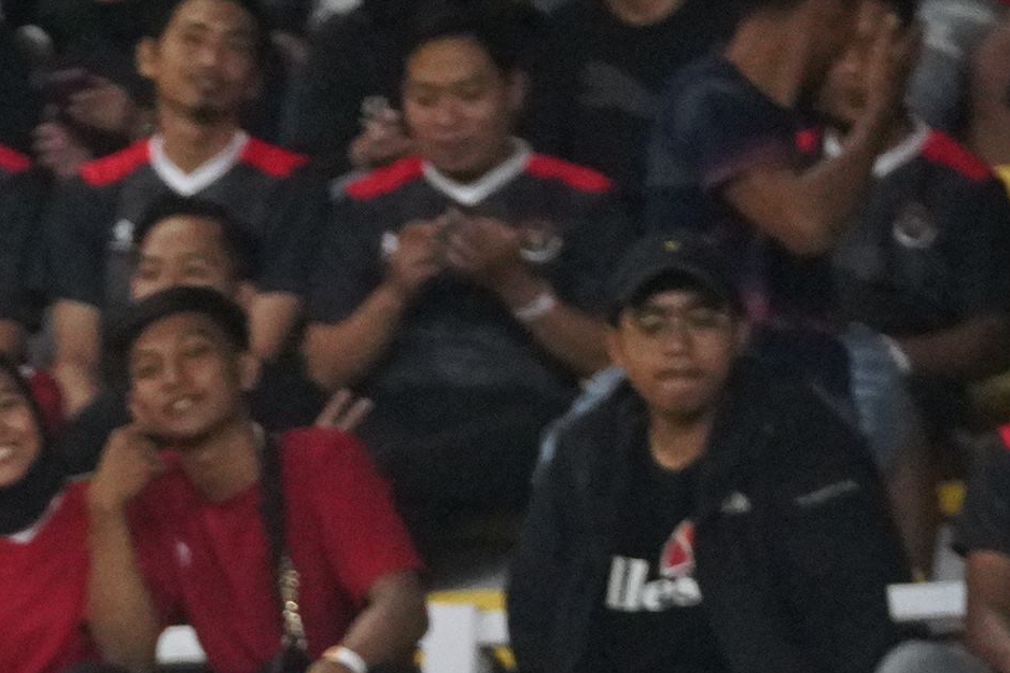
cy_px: 1687
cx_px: -622
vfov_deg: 1.5
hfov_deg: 2.2
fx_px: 25861
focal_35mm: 922
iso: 6400
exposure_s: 1/250
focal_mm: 182
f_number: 2.8
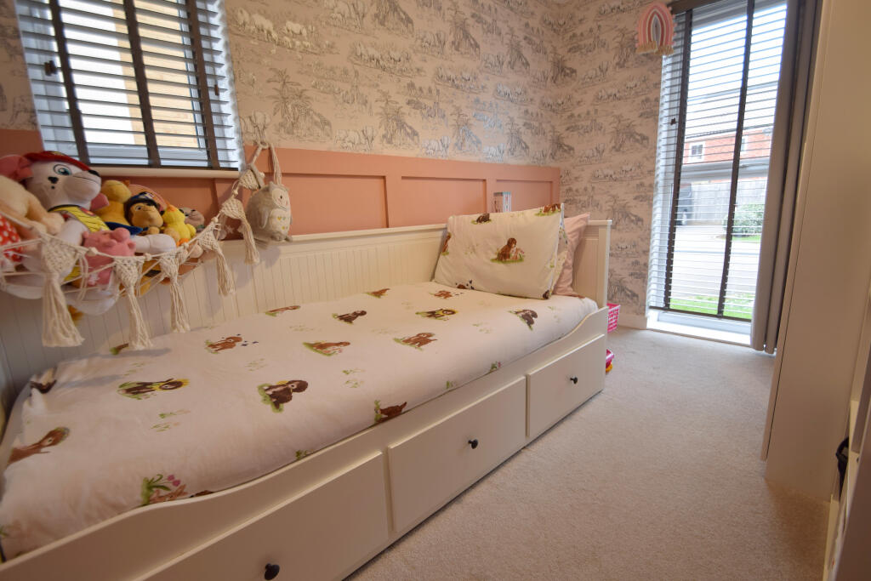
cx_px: 436
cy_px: 290
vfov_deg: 77.3
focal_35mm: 15
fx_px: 363
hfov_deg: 100.4
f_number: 3.5
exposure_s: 1/15
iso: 125
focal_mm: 10
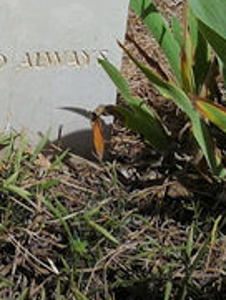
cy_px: -219
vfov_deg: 15.3
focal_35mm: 113
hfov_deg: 12.8
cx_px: -52
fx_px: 983
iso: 100
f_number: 6.3
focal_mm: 5.2
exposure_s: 1/800
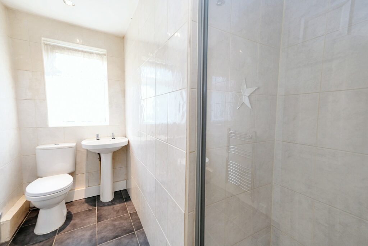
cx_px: 184
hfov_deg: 100.4
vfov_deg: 77.3
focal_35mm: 15
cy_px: 123
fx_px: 153
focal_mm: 10
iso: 800
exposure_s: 1/27
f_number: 4
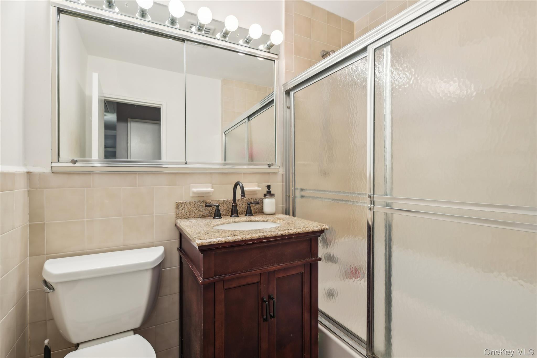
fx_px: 239
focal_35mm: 16
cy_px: 179
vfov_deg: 73.7
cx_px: 268
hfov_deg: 96.7
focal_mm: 16
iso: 200
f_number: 8
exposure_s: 1/8
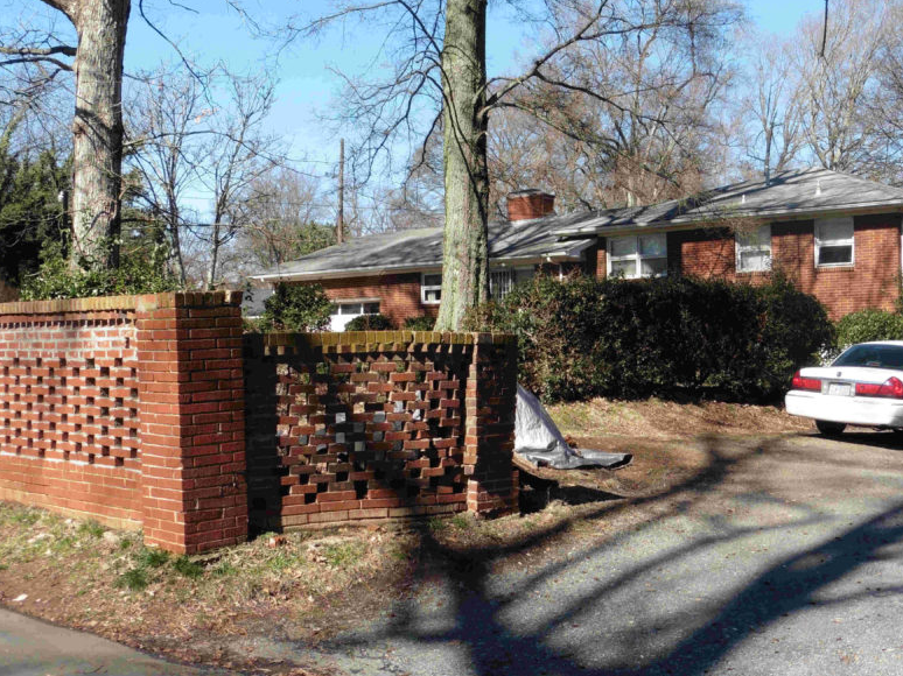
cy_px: 274
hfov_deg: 41.9
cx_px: 546
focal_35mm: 45
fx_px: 1174
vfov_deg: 32.1
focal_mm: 6.1
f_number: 5
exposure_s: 1/400
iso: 100
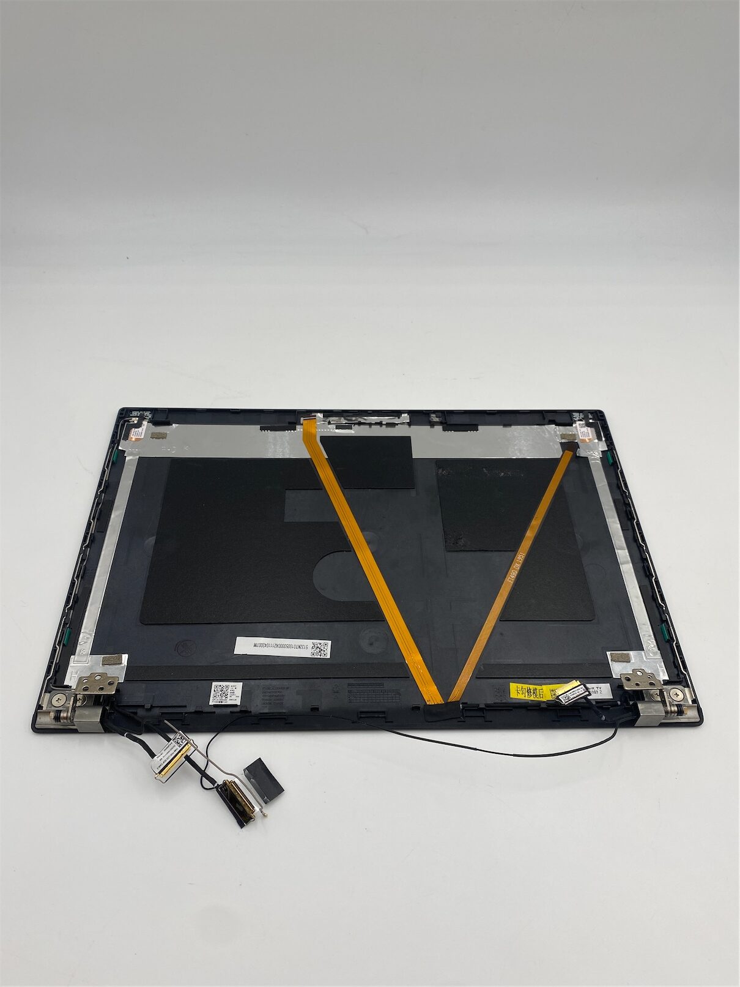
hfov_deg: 53.1
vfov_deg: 67.3
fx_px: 741
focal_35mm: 26
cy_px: 494
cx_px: 370
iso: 32
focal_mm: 4.25
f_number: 1.8
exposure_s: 1/209
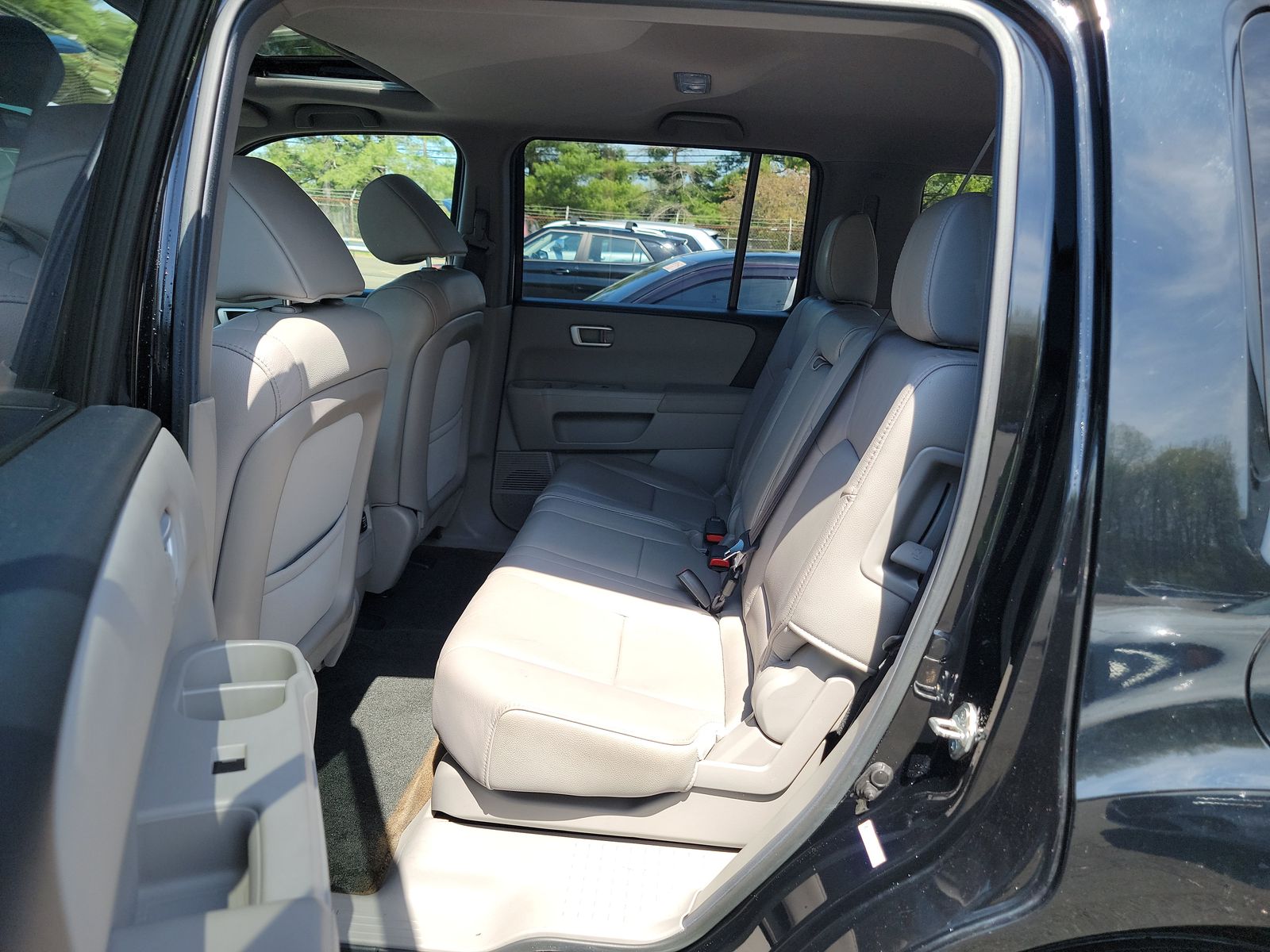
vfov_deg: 56.8
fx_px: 881
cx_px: 635
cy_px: 476
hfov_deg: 71.6
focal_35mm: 24
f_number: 1.8
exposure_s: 1/215
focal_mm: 6.7
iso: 50
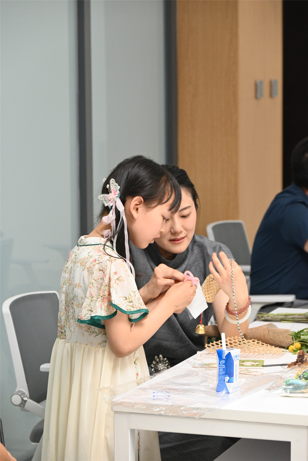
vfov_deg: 17.8
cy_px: 230
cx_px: 154
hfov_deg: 11.9
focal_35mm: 115
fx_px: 1474
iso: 3200
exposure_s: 1/125
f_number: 6.3
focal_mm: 115
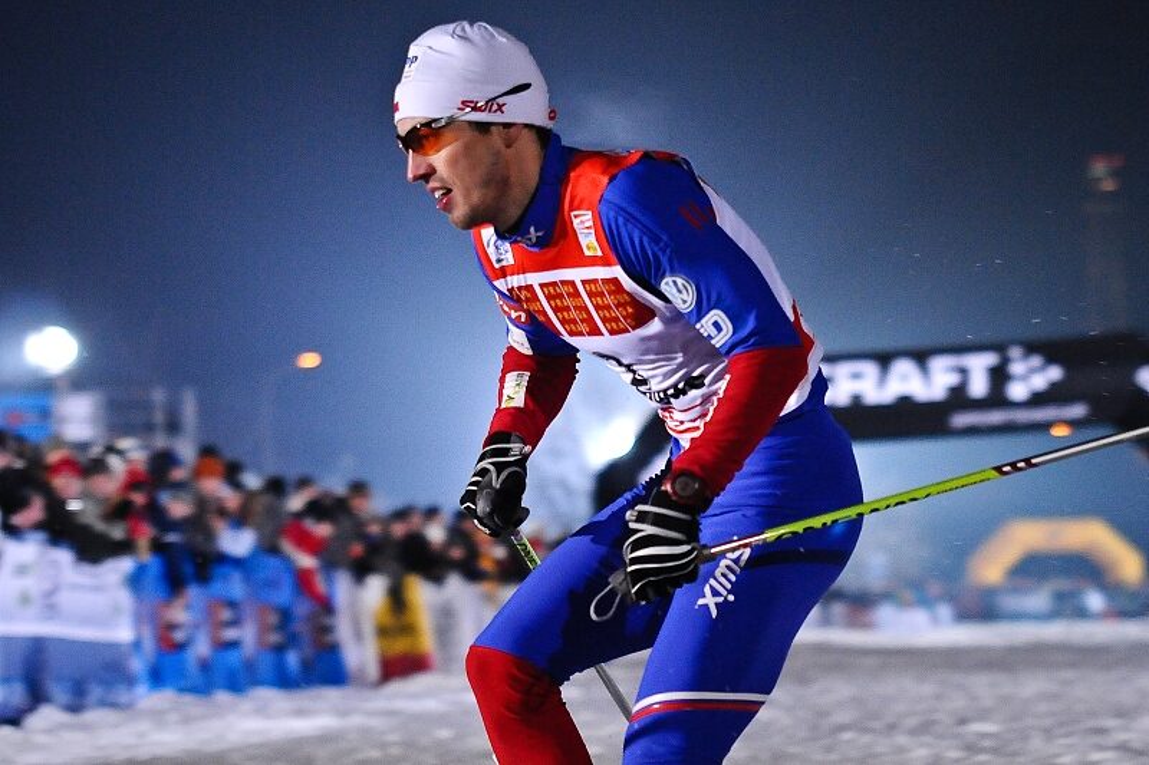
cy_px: 382
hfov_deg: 19.5
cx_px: 574
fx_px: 3350
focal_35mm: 105
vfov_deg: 13.0
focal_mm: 70
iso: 1600
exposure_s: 1/500
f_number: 2.8
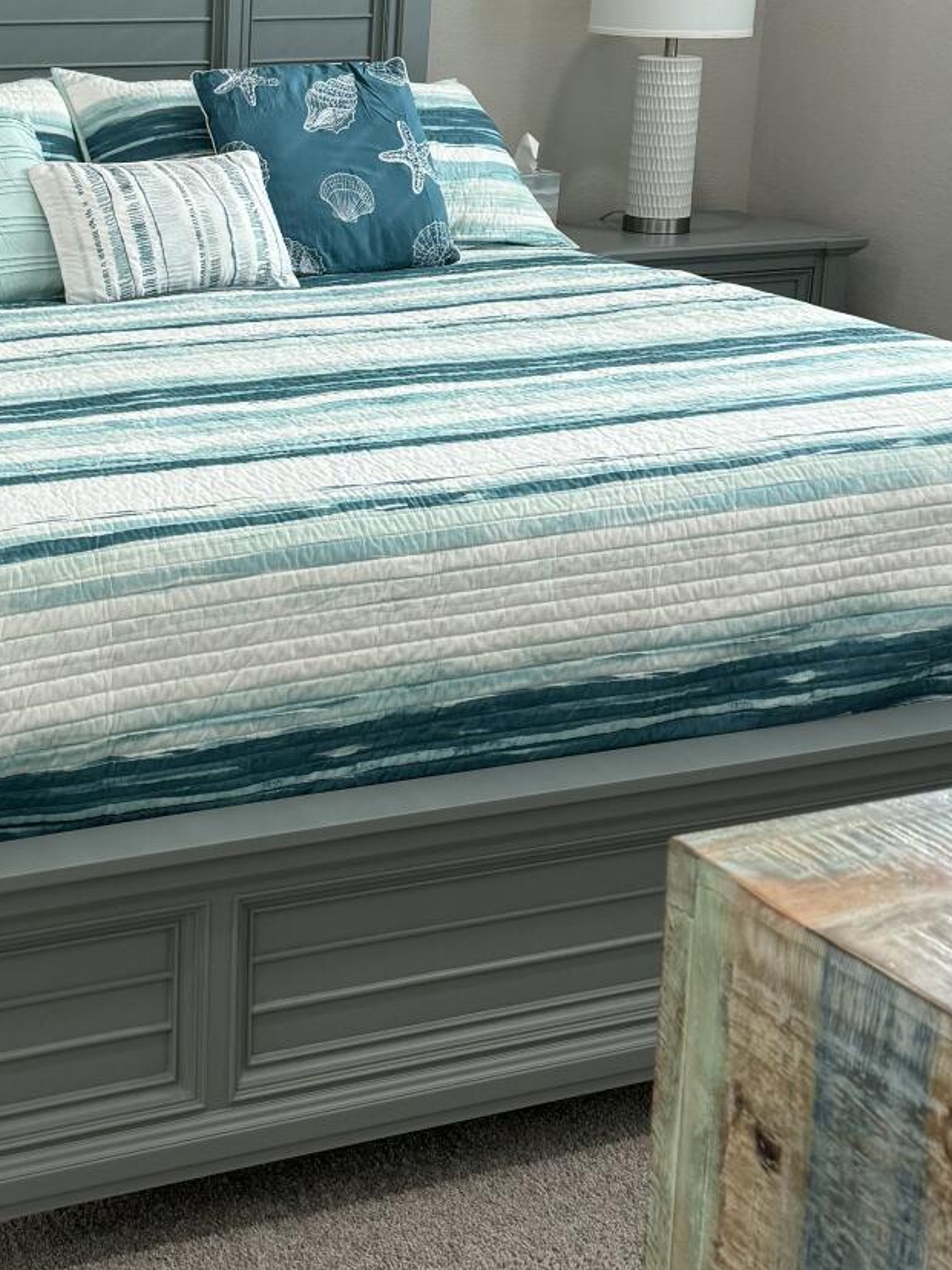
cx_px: 25
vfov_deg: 32.8
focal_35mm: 58
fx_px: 2127
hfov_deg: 24.2
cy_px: 376
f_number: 1.78
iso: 160
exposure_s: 1/120
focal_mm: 6.86
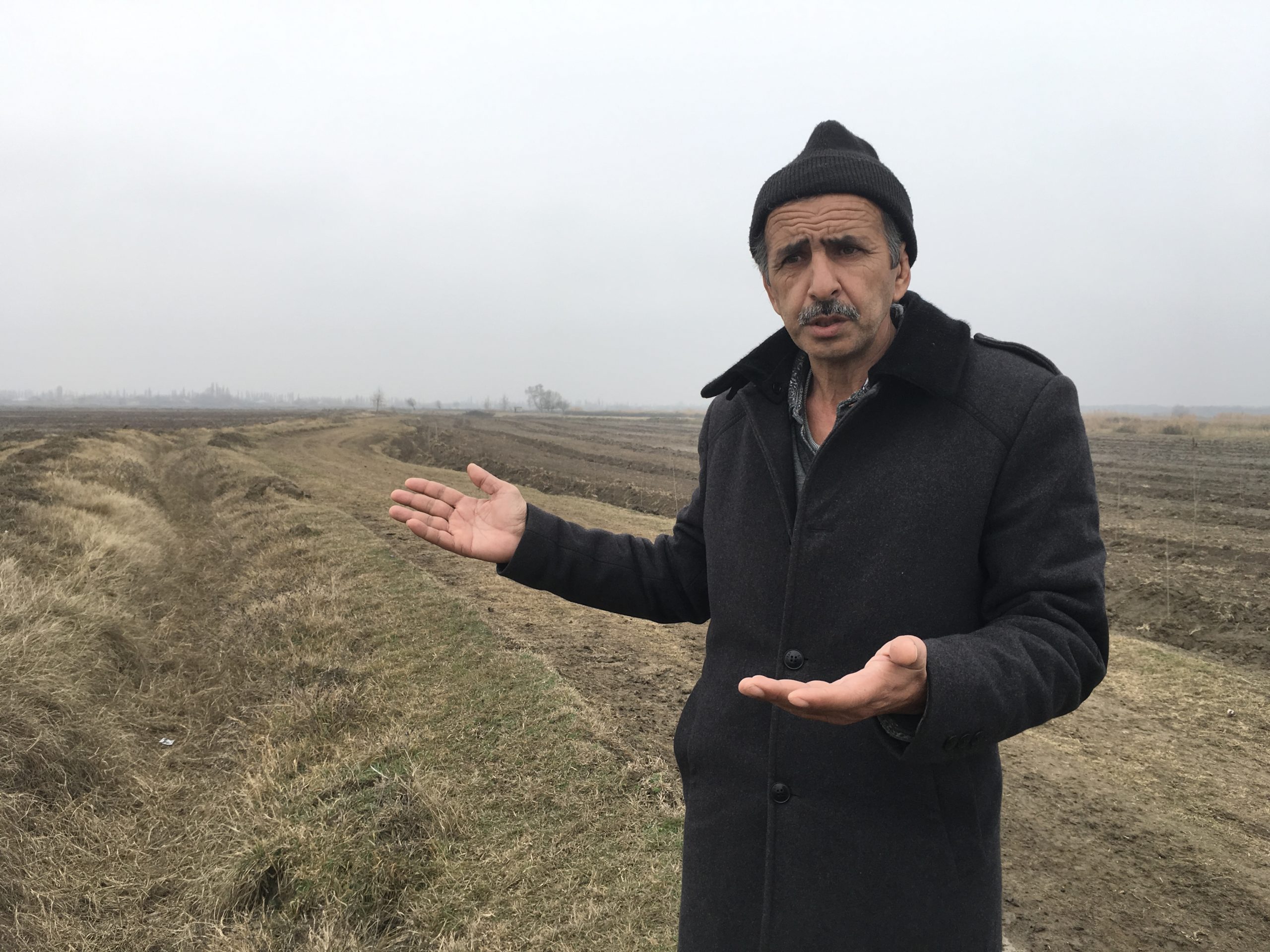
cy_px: 476
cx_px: 635
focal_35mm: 29
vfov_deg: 48.2
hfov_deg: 61.7
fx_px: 1064
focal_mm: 4.15
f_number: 2.2
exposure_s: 1/330
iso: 25
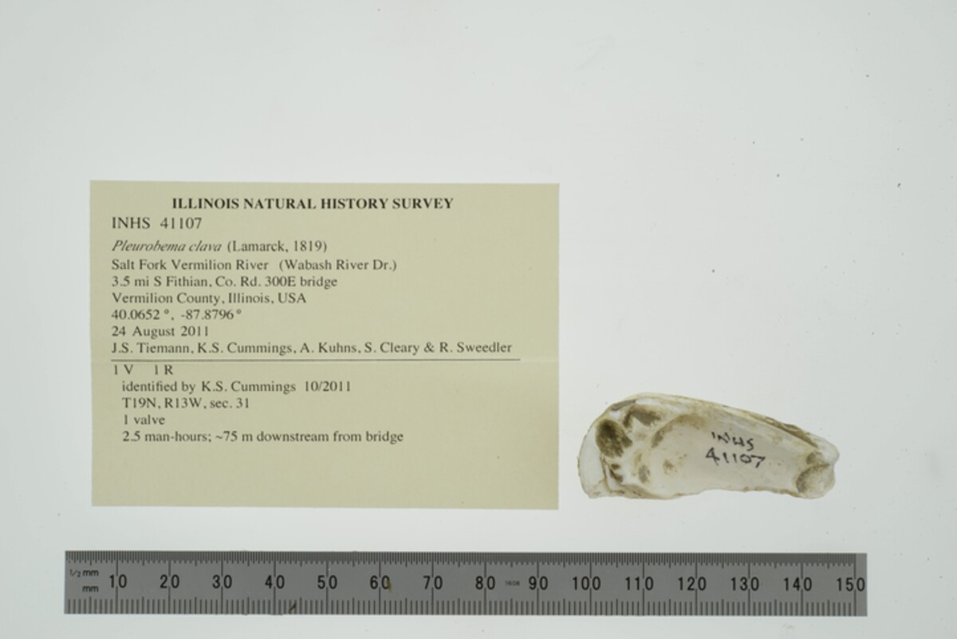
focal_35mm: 60
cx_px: 478
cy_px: 320
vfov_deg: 22.6
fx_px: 1595
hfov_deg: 33.4
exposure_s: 1/10
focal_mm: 60
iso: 100
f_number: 32
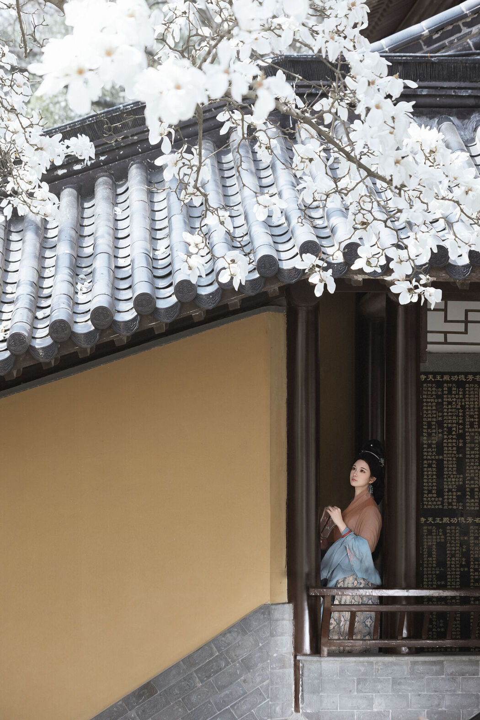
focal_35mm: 105
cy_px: 360
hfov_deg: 13.0
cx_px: 240
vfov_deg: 19.5
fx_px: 2100
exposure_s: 1/160
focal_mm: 105
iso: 160
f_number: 5
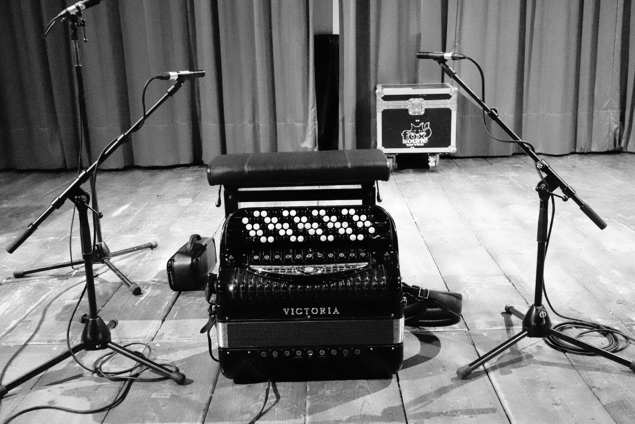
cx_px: 318
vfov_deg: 35.9
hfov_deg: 51.9
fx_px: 653
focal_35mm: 37
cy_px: 212
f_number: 4
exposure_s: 1/100
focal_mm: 13.84
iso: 12800
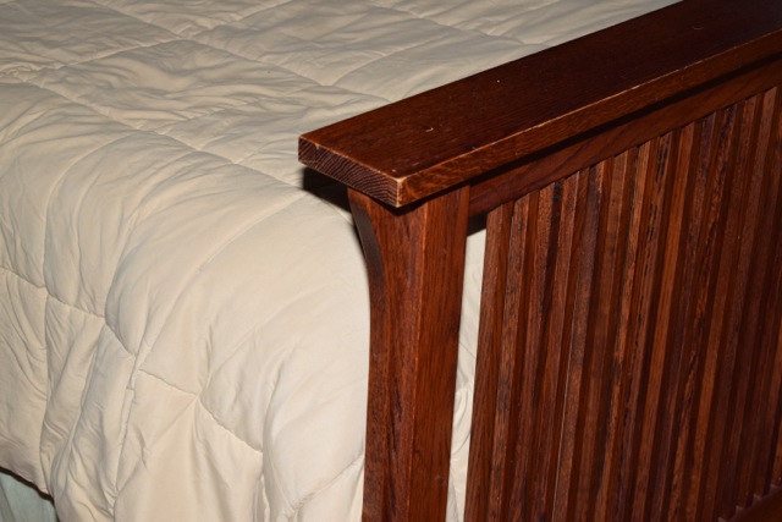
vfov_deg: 16.6
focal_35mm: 82
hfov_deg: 24.6
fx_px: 1792
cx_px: 391
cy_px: 261
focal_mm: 55
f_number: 5.6
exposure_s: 1/125
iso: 800
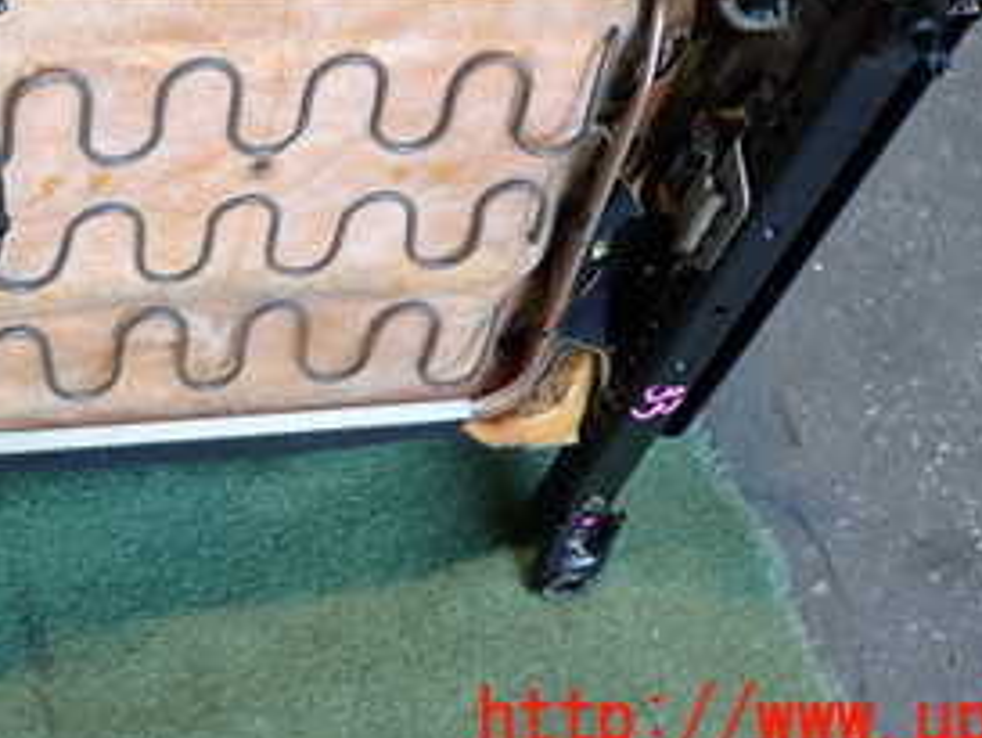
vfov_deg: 25.0
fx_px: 1561
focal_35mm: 55
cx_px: 212
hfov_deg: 34.0
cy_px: -43
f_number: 2
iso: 200
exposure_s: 1/50
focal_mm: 4.5
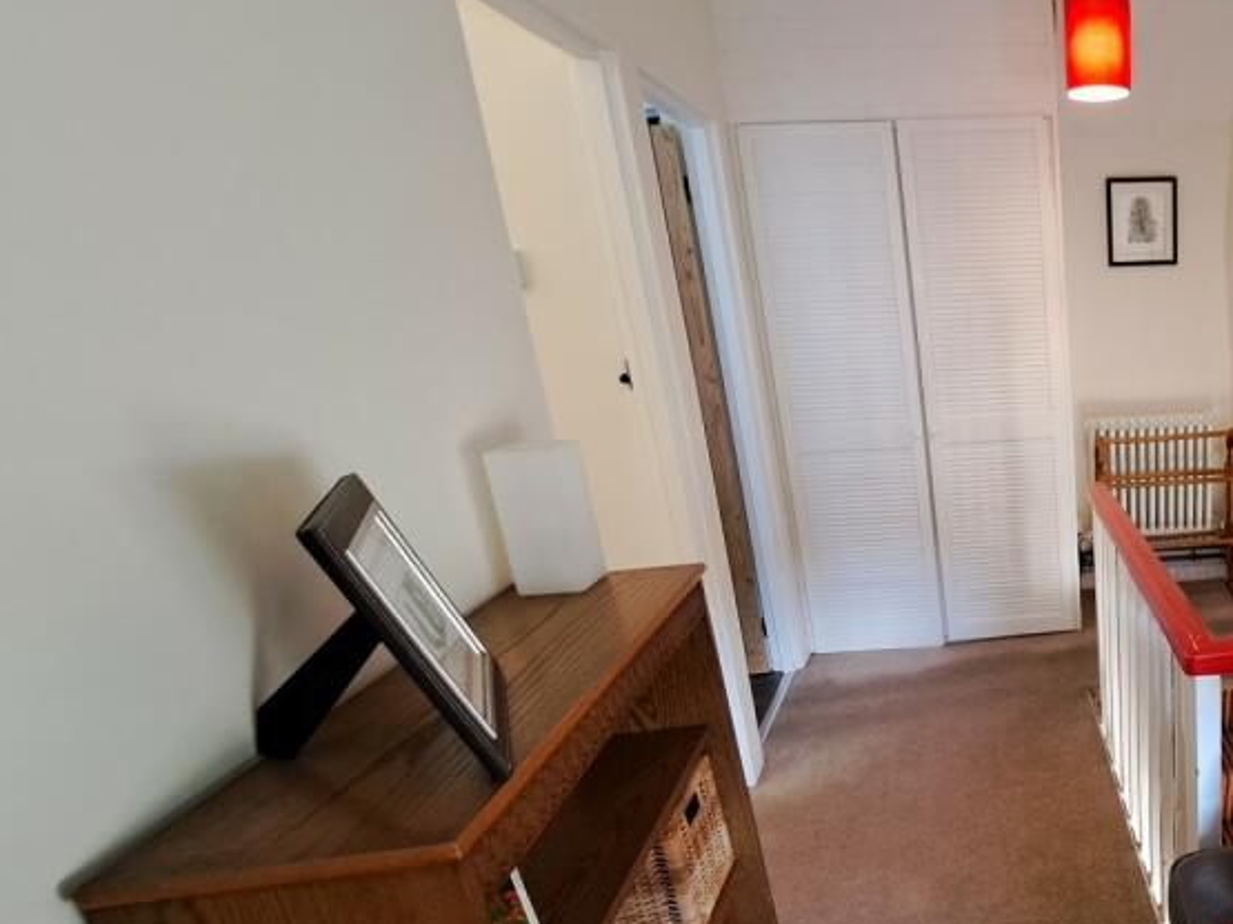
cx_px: 1131
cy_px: 617
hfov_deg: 59.7
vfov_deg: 55.6
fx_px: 855
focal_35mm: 24
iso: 250
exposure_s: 1/25
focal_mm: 1.74
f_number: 2.2
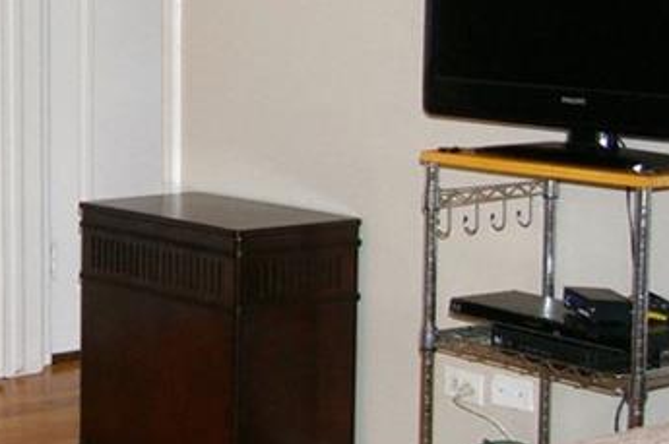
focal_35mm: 107
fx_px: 1986
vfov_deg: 12.7
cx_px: -87
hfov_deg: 18.3
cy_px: 64
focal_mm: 24
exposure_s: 1/45
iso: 200
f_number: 4
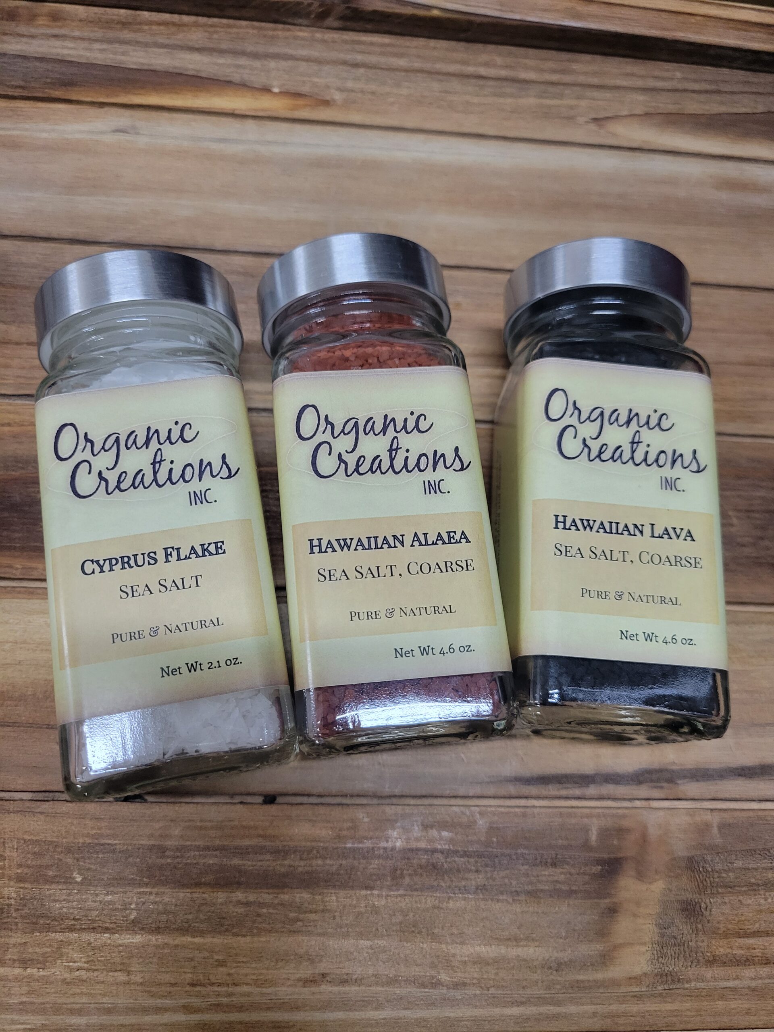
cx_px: 387
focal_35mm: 26
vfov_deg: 67.3
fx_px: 775
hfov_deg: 53.1
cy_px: 516
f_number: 1.8
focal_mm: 5.4
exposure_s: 1/120
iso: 320
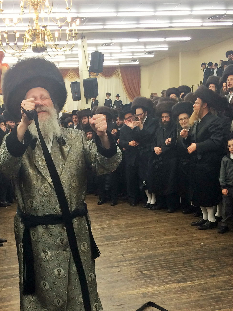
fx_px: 377
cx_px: 75
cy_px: 209
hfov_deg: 34.0
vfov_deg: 44.1
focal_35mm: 42
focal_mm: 4.15
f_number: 2.2
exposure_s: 1/30
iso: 32
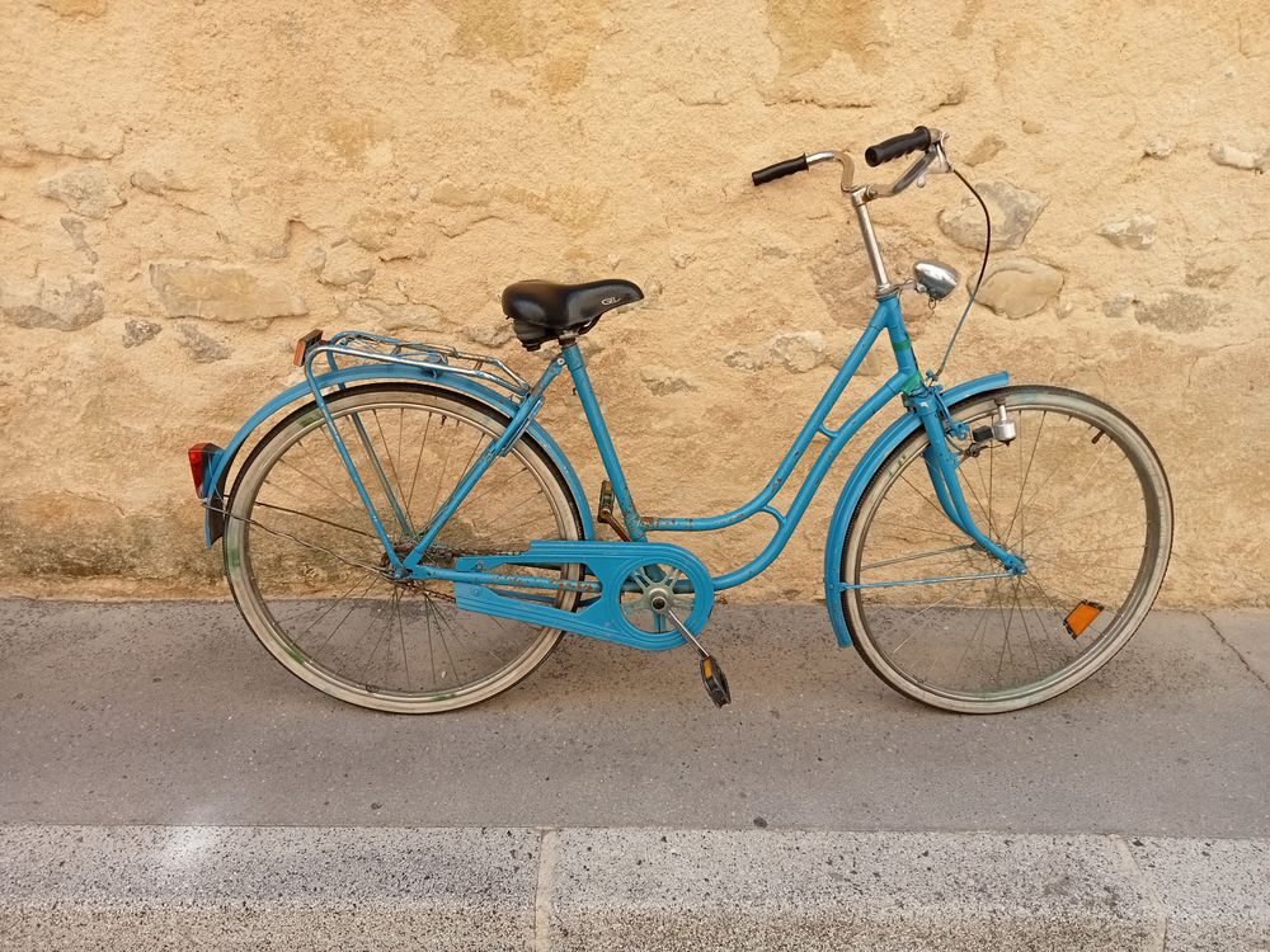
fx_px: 1027
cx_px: 635
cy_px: 476
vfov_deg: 49.7
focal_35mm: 28
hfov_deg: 63.4
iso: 100
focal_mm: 3.46
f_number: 2.2
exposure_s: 1/242
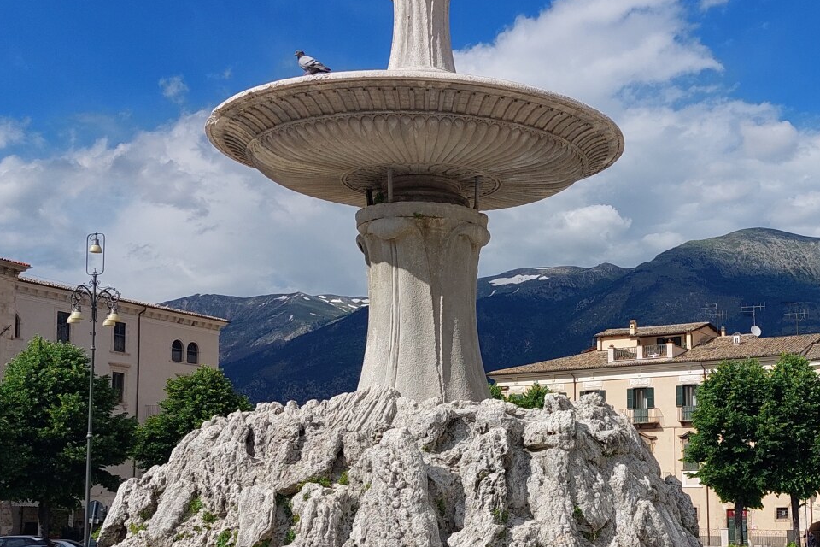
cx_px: 600
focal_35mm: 52
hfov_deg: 37.4
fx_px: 1184
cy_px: 375
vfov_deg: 25.8
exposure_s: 1/2139
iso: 25
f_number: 1.8
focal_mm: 5.23
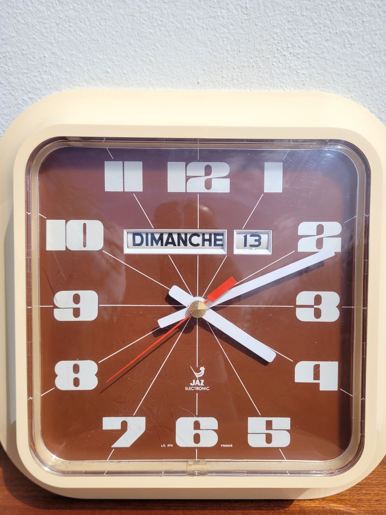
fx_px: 387
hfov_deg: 53.1
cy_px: 258
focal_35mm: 26
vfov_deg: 67.3
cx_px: 193
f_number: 1.8
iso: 40
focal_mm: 5.4
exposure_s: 1/3608
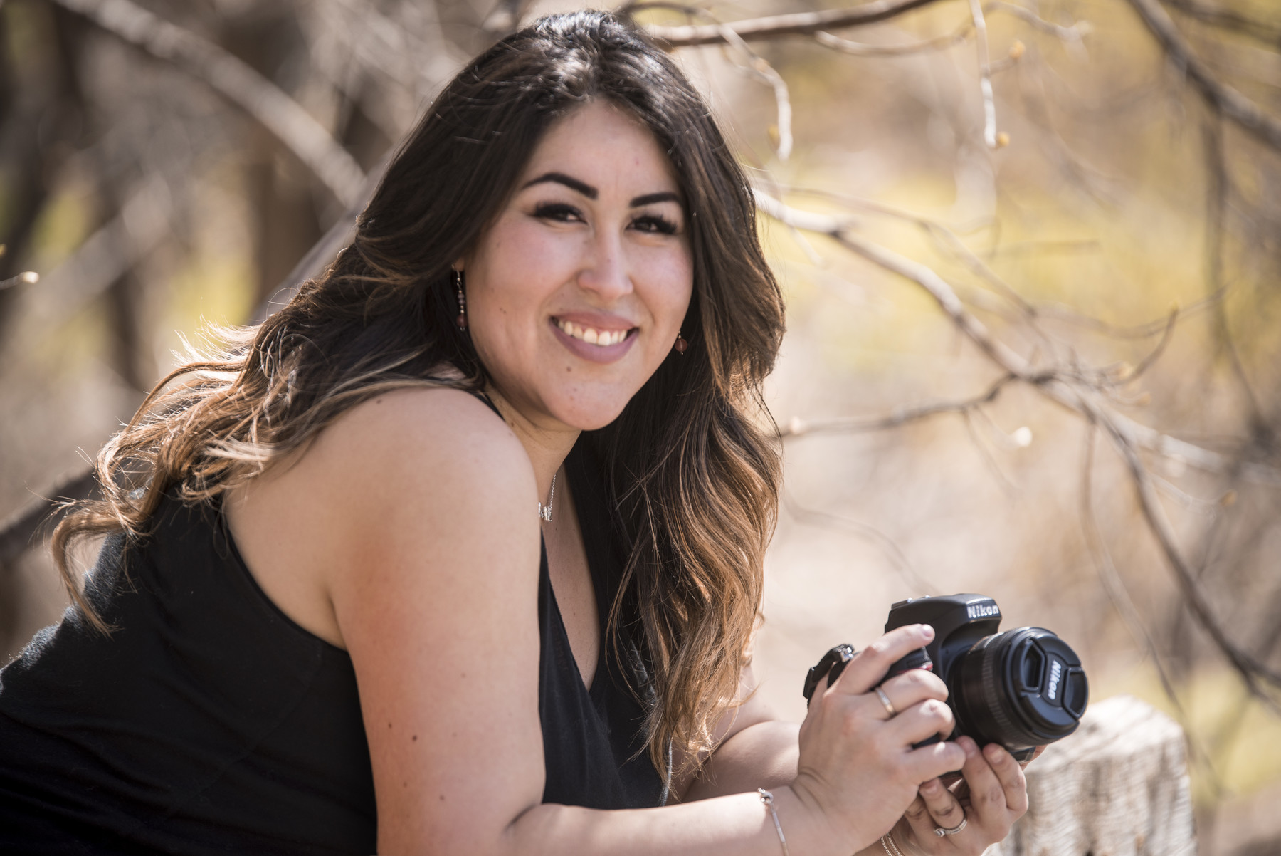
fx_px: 7120
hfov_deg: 10.3
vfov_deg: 6.9
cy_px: 428
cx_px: 640
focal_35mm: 200
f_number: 2.8
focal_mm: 200
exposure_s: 1/500
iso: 125
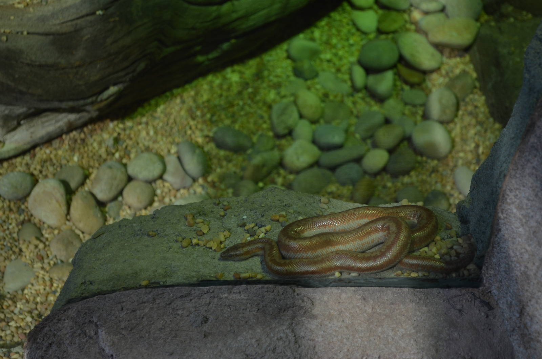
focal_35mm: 82
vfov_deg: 16.5
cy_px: 180
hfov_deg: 24.7
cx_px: 271
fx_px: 1240
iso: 500
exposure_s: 1/60
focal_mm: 55
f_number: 5.6
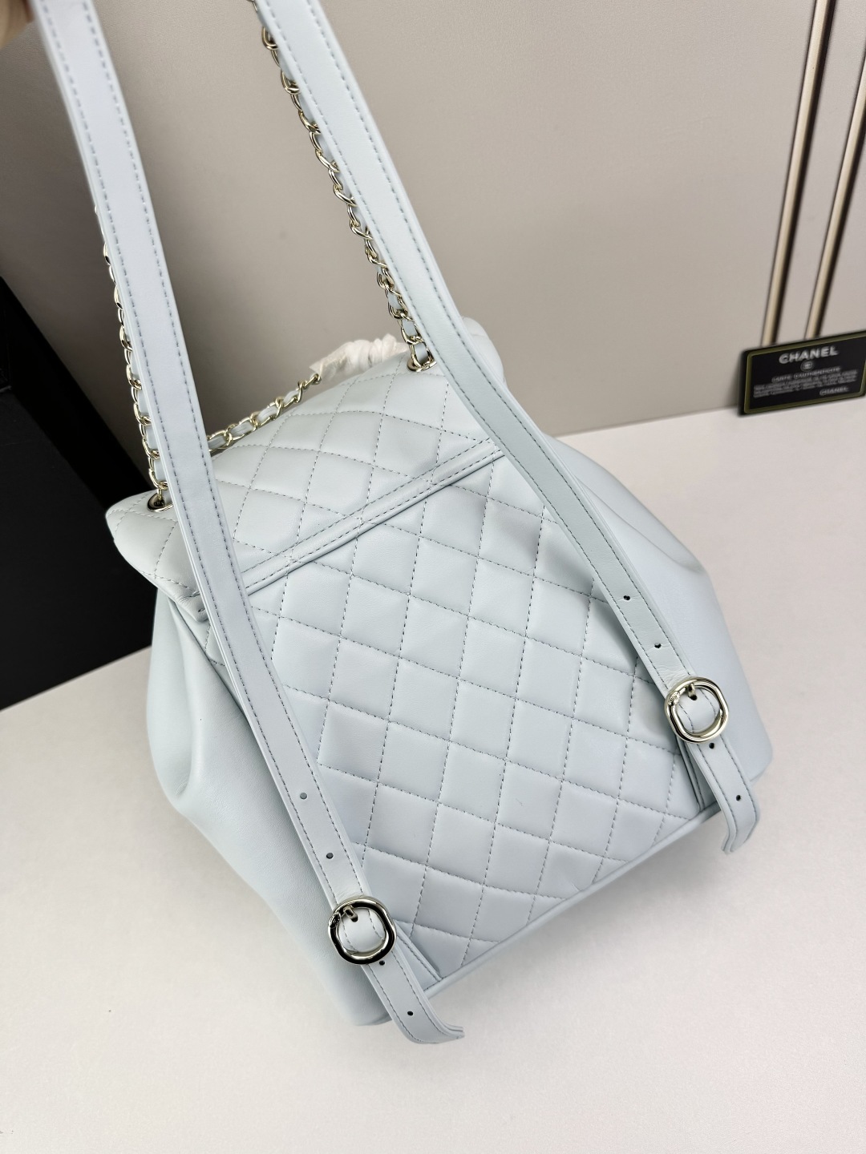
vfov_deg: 71.6
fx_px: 801
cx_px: 433
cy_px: 577
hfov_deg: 56.8
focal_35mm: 24
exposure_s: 1/1366
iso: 80
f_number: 1.78
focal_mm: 6.86
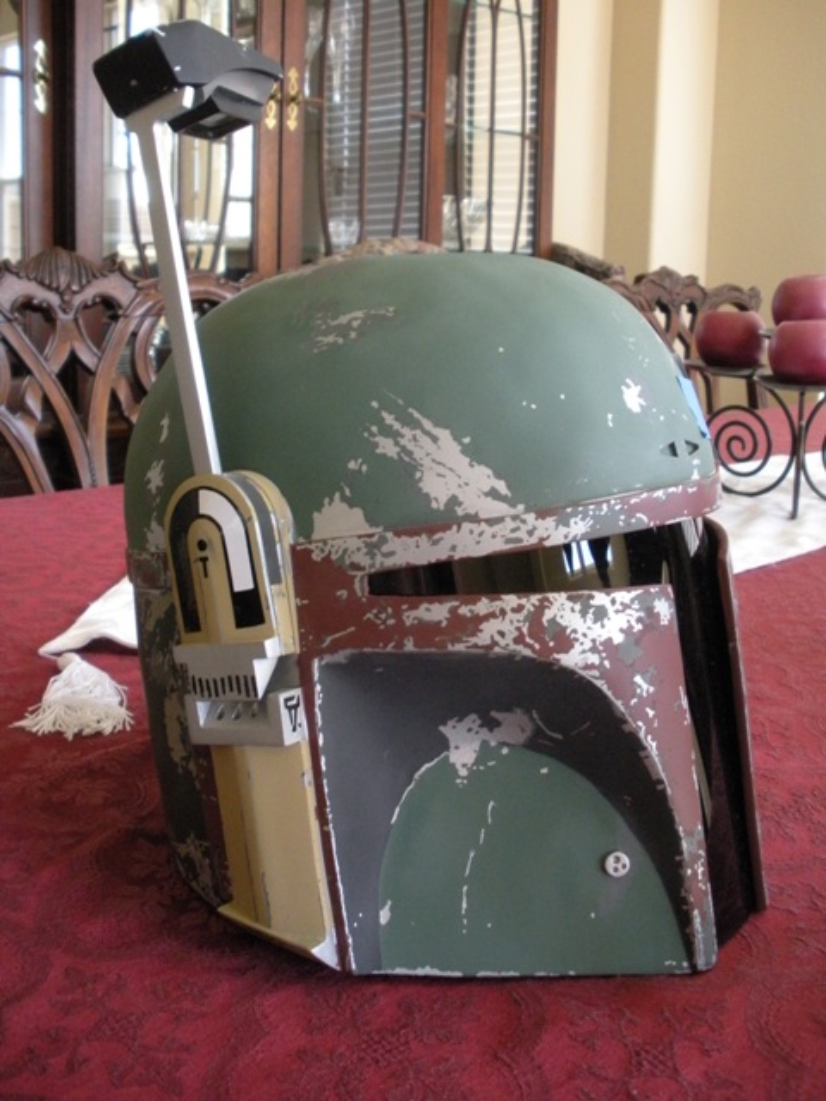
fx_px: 1145
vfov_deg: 51.4
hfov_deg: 39.7
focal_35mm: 36
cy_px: 550
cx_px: 413
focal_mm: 6.3
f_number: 3.5
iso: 400
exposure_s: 1/32.2
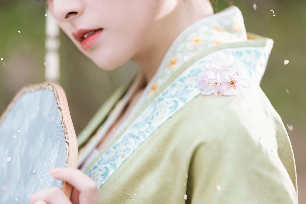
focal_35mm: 120
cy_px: 102
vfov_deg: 11.4
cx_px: 153
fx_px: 1020
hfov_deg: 17.1
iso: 125
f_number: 2.8
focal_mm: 120
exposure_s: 1/400
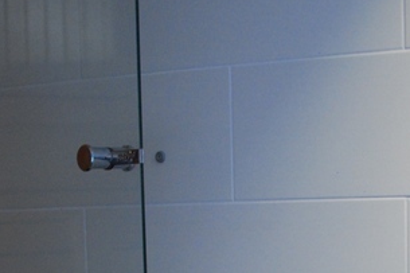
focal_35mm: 132
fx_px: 1505
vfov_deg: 9.9
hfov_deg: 15.4
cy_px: 461
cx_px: 321
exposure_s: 1/25
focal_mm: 35
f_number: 2.5
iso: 1000
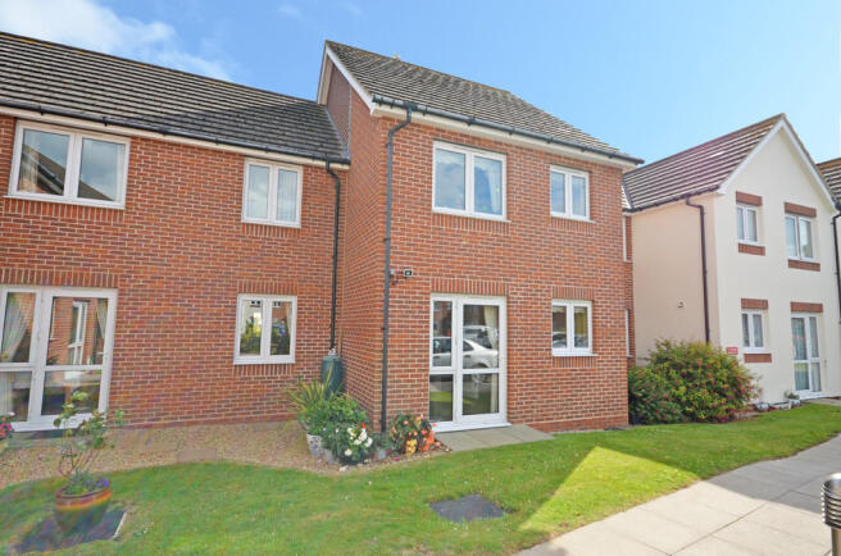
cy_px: 278
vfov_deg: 62.9
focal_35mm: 20
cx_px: 420
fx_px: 454
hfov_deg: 85.6
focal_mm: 13
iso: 140
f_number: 8
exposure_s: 1/250
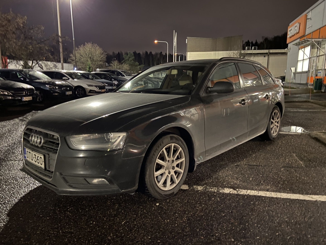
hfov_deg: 67.3
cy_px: 122
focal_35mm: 26
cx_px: 163
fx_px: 245
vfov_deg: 53.1
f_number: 1.8
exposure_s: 1/8
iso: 500
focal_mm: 4.25
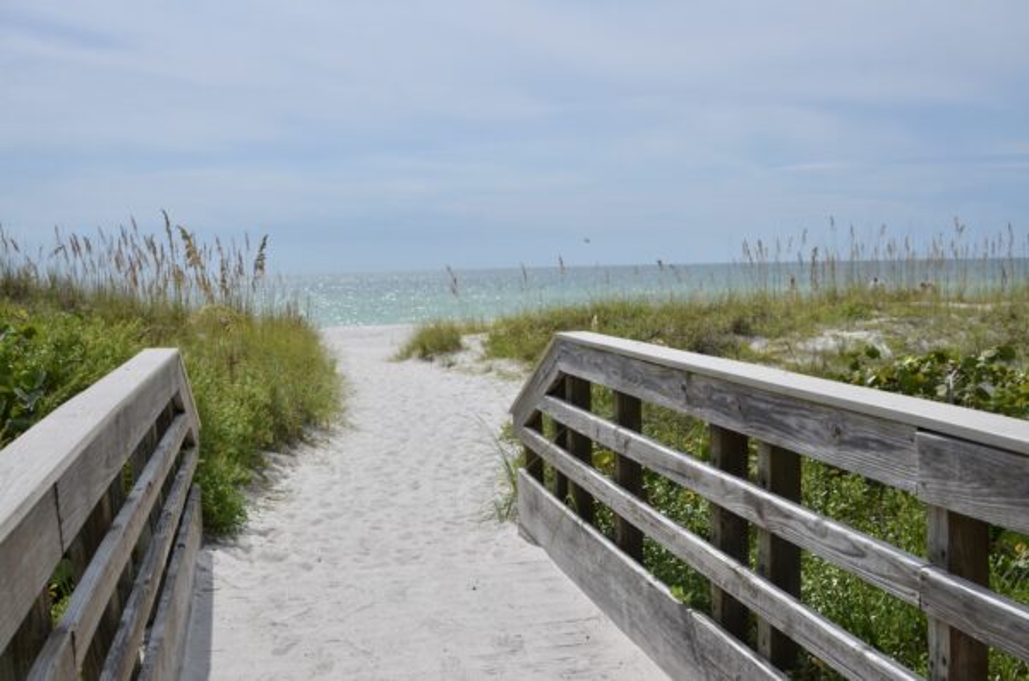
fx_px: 1198
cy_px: 340
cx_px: 514
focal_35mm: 42
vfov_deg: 31.7
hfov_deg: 46.5
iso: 110
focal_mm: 28
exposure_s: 1/250
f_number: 8
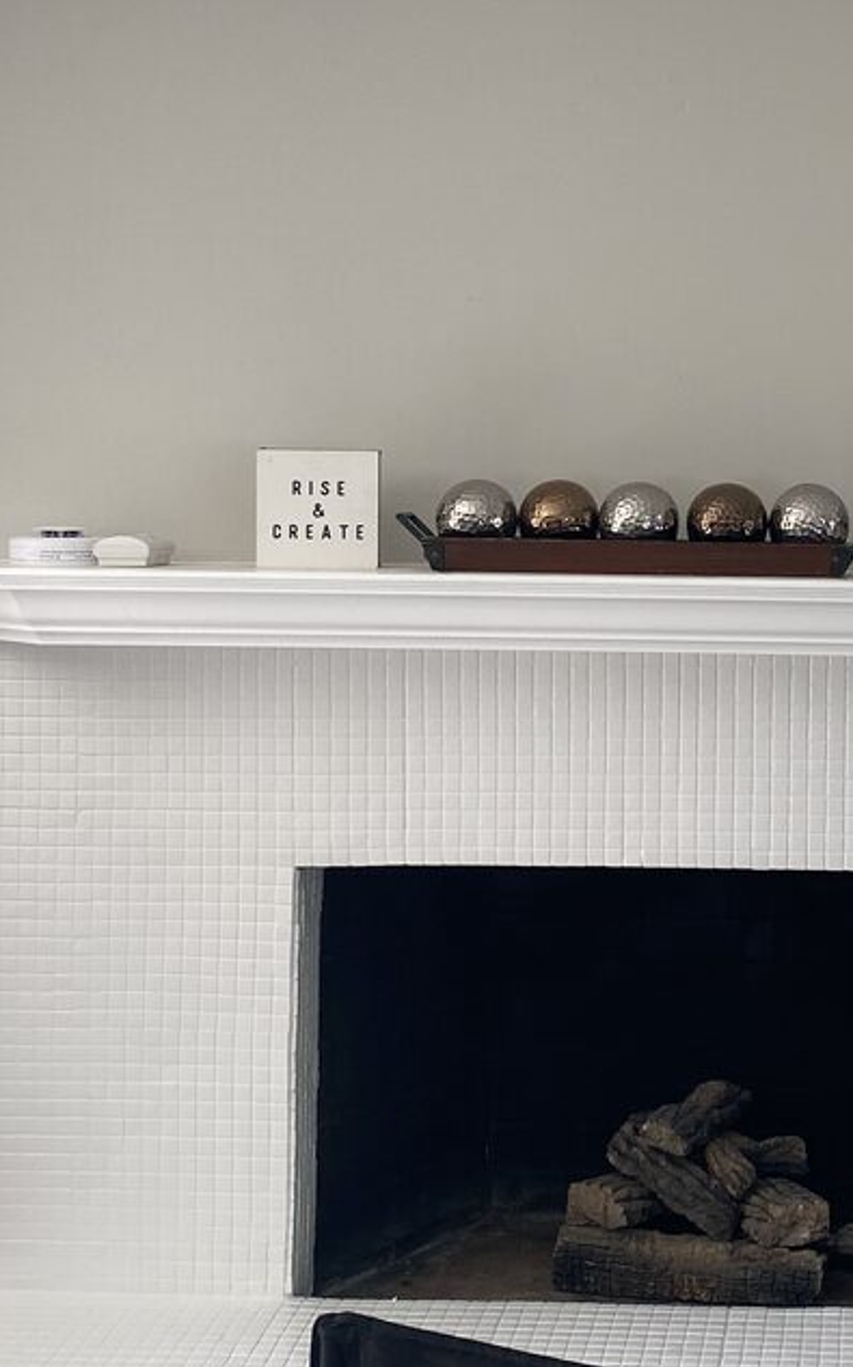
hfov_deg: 20.8
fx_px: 2271
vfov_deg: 33.4
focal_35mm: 61
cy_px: 542
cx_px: 767
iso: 64
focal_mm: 4.25
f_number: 1.8
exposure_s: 1/121
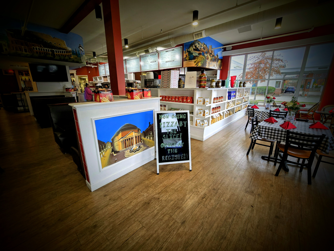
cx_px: 167
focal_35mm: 13
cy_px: 126
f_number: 2.2
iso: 125
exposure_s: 1/60
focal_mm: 2.2
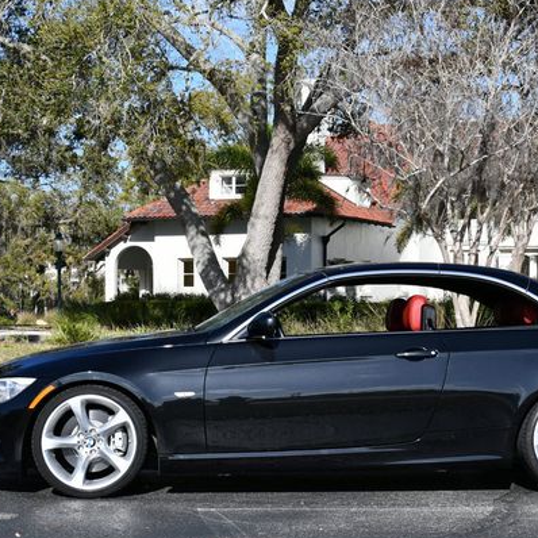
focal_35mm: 82
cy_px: 262
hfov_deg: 21.1
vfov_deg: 21.1
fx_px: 1442
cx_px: 347
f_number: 8
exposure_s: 1/250
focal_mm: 30
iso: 100
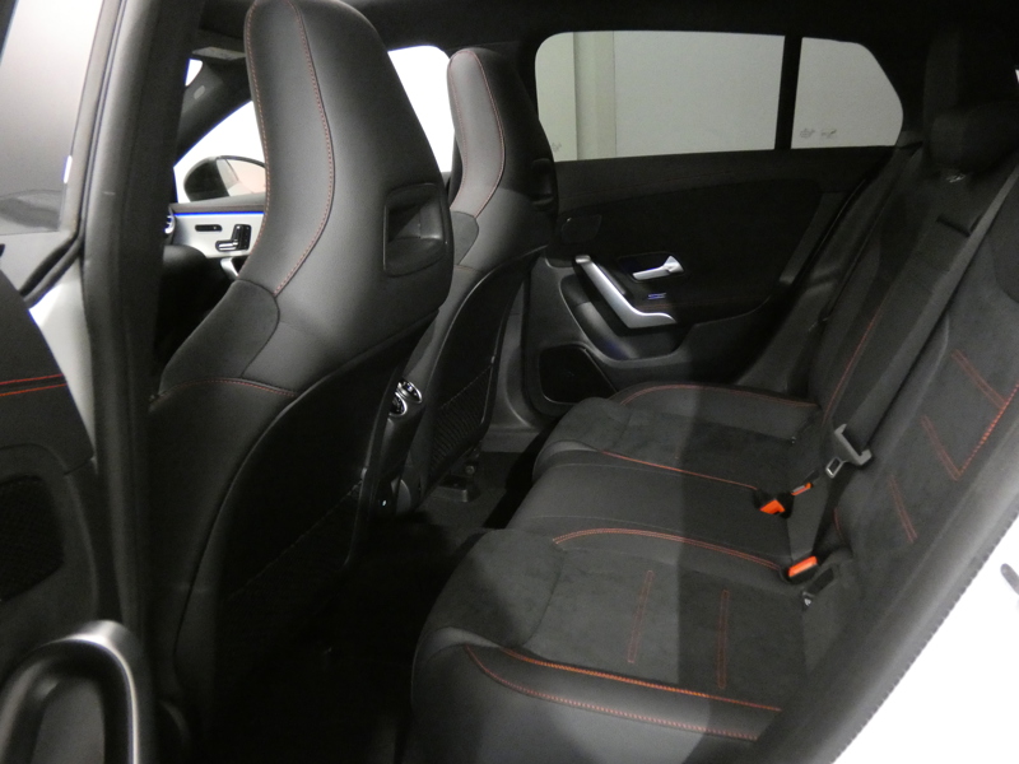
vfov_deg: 46.8
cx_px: 510
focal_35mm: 30
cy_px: 382
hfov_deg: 60.0
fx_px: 883
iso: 1600
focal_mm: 5.3
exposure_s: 1/15
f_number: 3.3
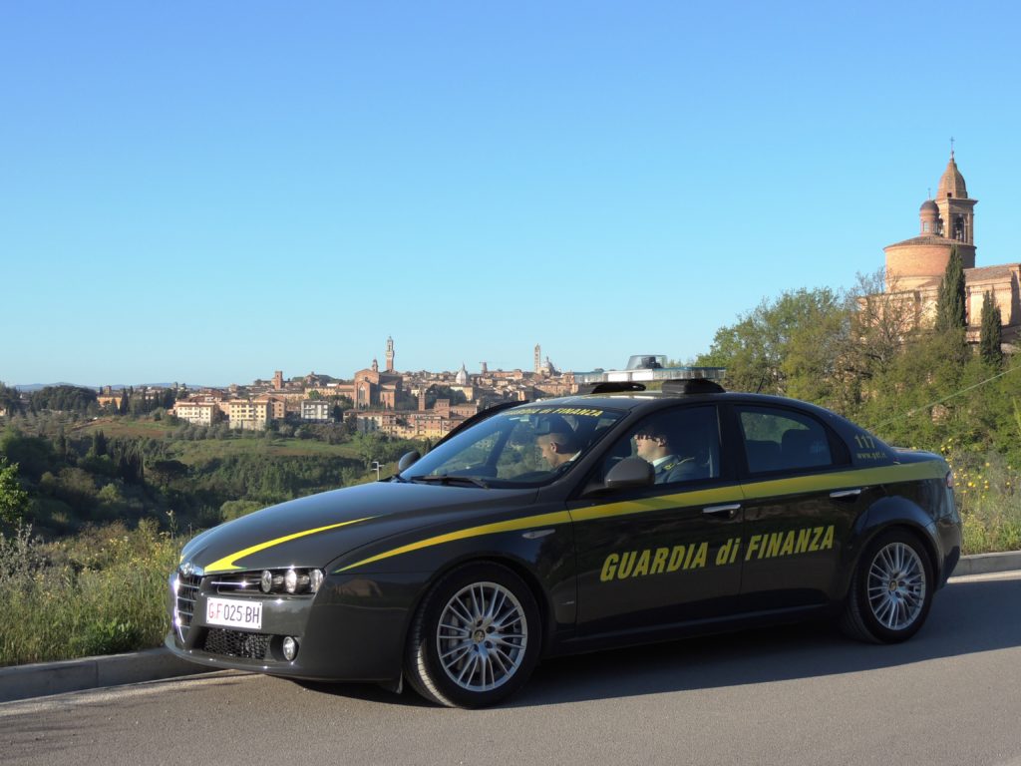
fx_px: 1475
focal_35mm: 50
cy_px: 383
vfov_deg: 29.1
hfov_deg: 38.2
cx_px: 510
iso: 100
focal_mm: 8.9
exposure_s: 1/640
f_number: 3.6
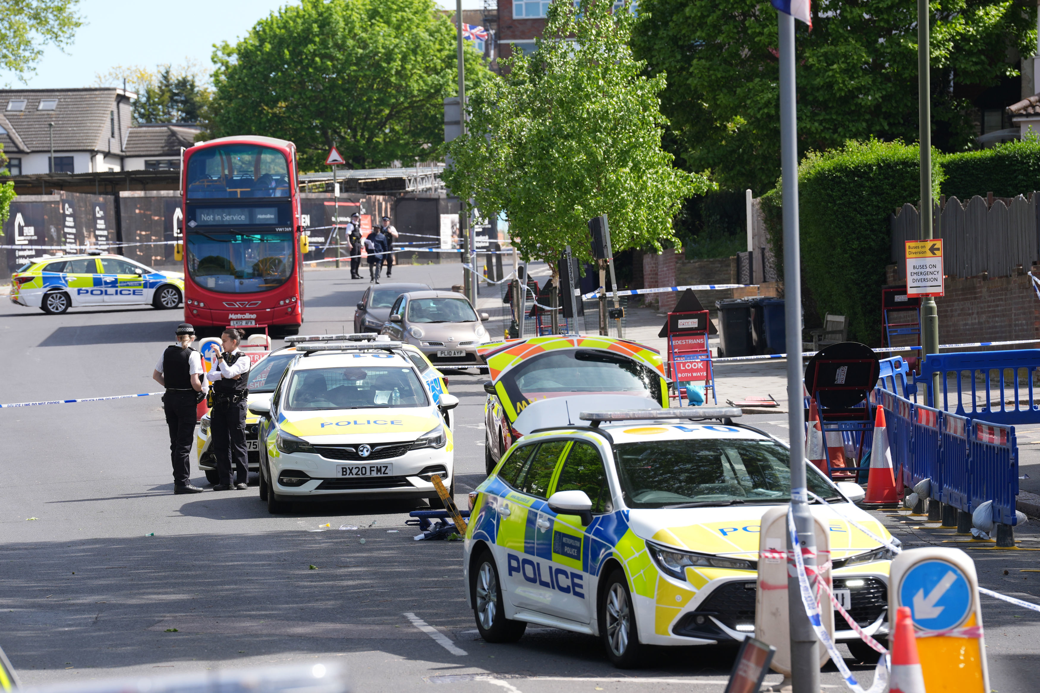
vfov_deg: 7.2
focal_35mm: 191
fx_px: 5517
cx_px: 520
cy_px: 346
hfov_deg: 10.8
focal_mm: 191
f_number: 8
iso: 320
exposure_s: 1/400
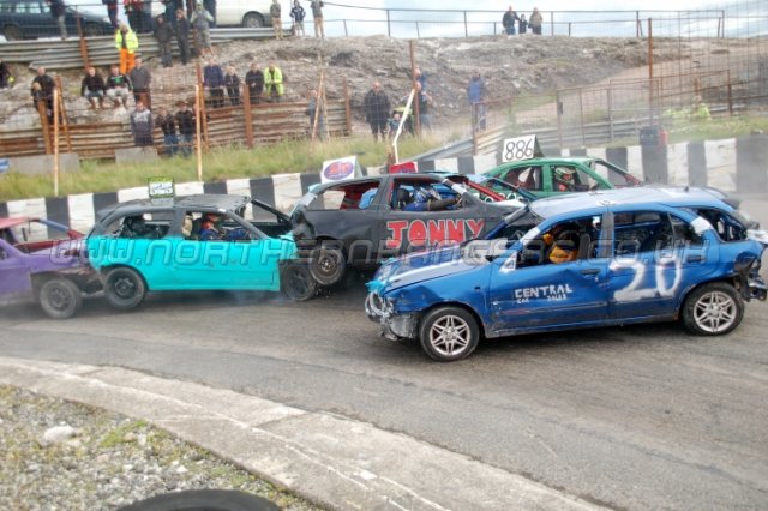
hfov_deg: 49.6
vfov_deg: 34.2
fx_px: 832
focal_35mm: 39
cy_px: 256
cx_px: 384
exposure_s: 1/1000
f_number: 4.2
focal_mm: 26
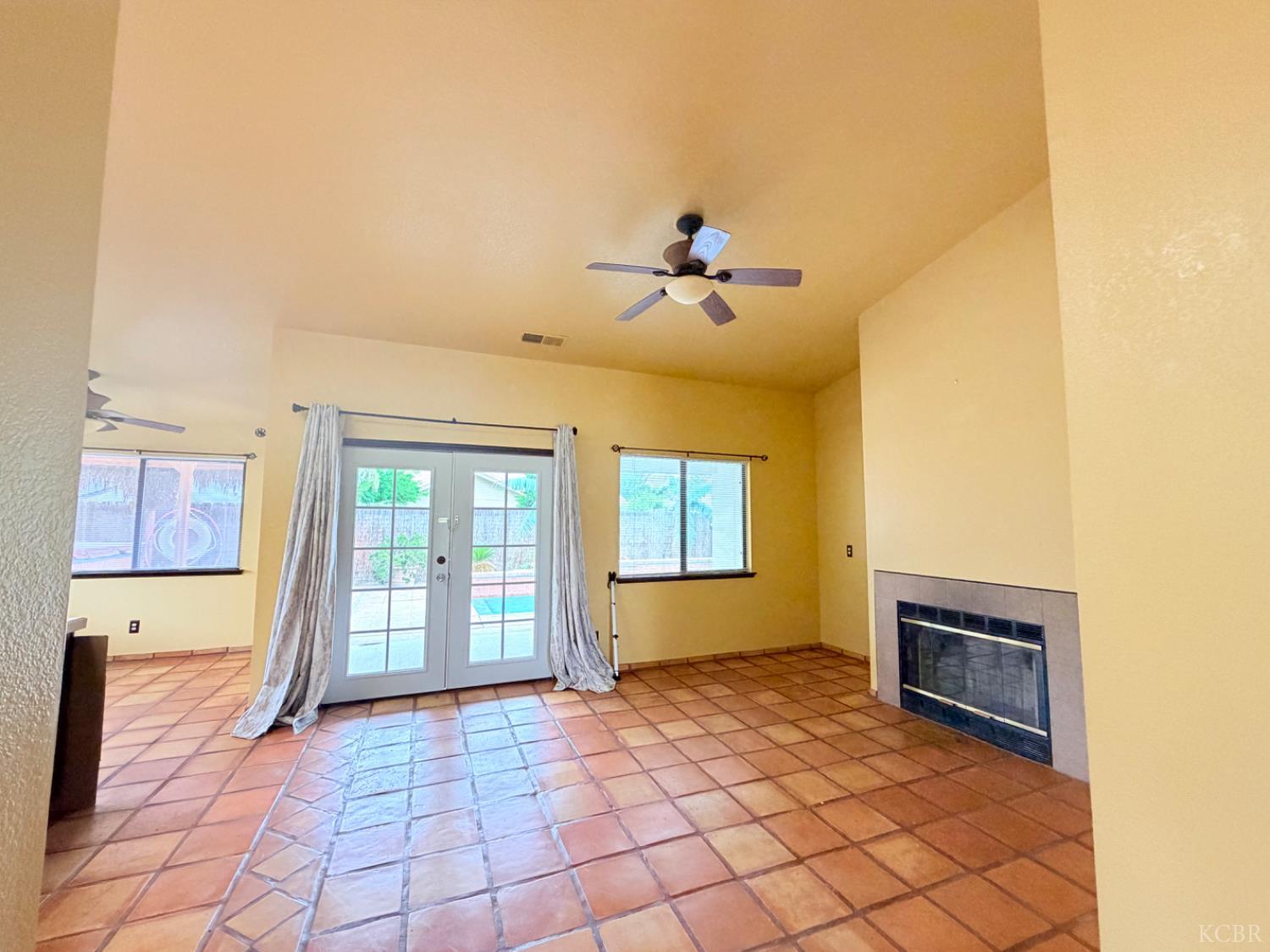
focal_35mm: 14
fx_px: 514
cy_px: 476
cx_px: 635
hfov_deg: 102.1
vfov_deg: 85.7
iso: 320
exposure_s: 1/112
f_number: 2.2
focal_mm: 2.22
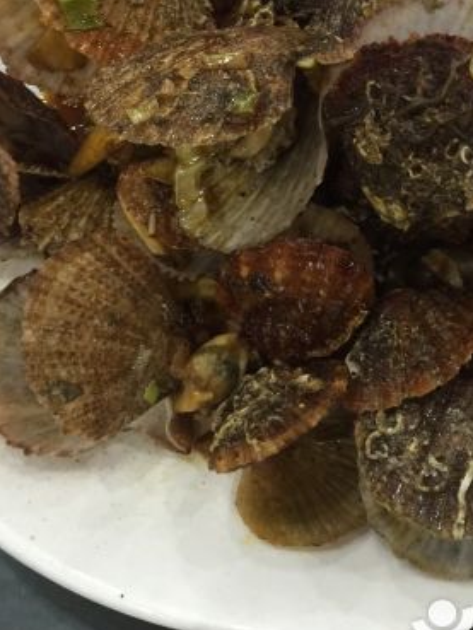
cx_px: 392
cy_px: 131
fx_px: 1001
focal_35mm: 55
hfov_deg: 26.0
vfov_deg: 33.9
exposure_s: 1/17
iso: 125
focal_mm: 4.15
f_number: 2.2
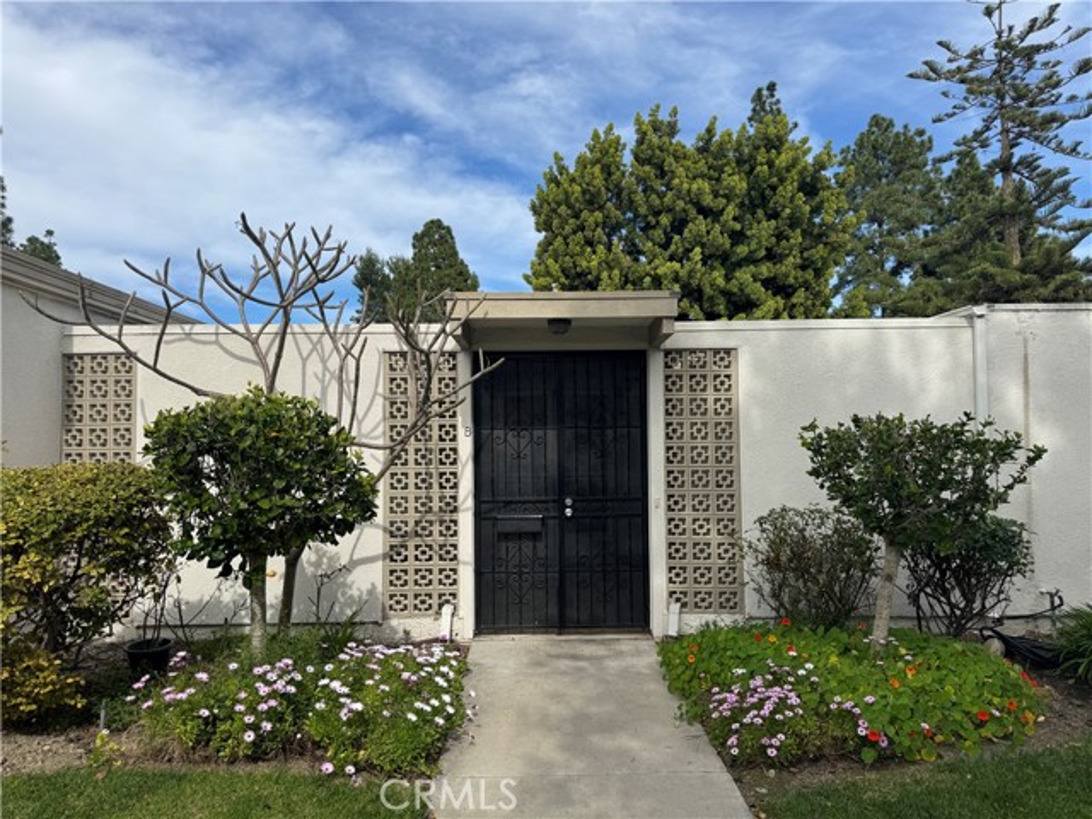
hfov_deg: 71.6
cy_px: 410
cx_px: 546
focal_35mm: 24
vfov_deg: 56.8
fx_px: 757
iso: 80
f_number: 1.78
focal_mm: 6.76
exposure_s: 1/3802
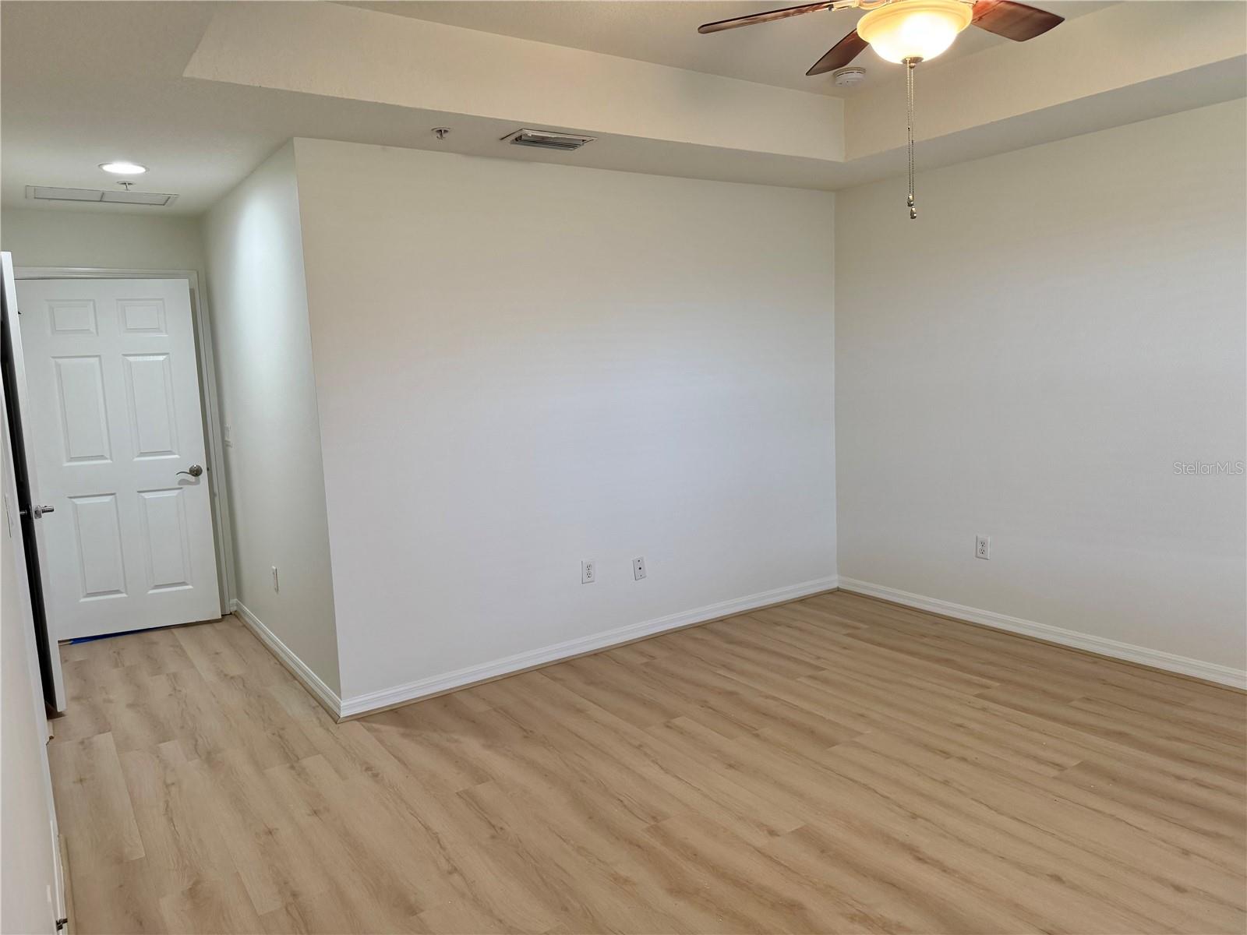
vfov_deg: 56.8
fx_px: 865
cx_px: 624
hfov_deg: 71.6
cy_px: 468
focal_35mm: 24
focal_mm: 6.76
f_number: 1.78
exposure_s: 1/120
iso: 160
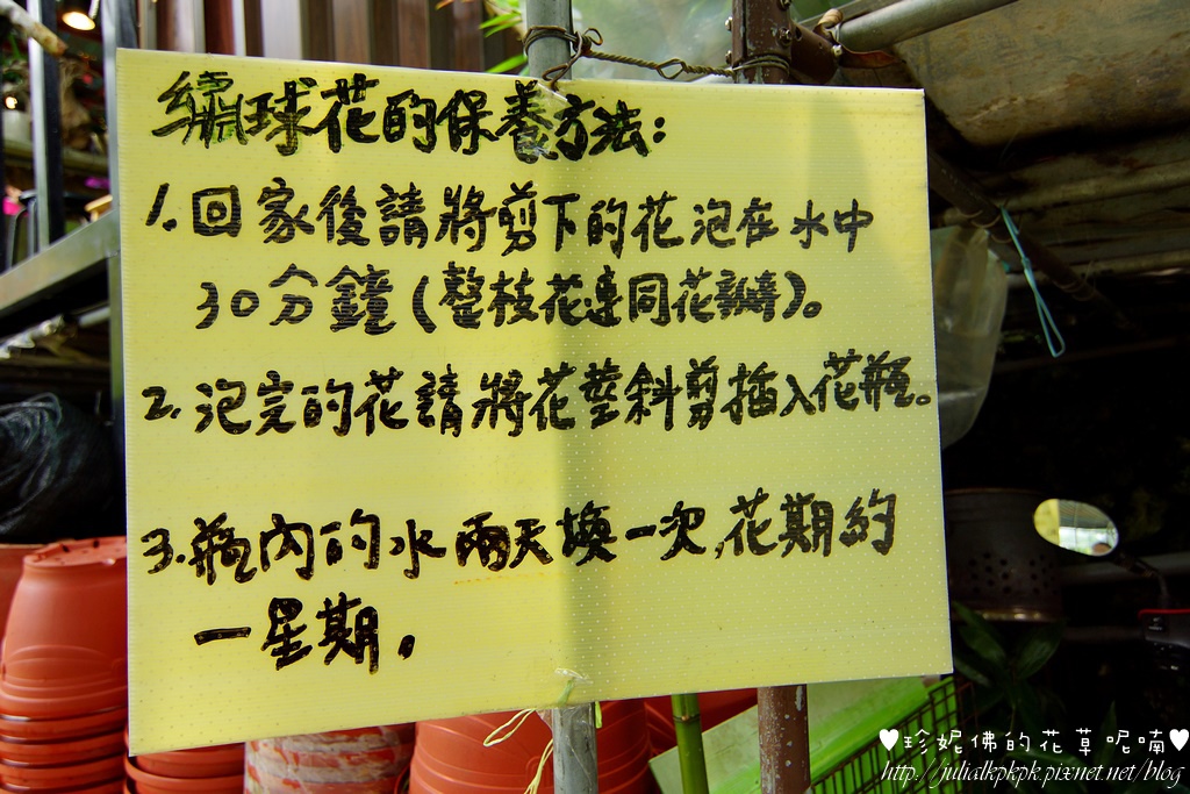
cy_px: 397
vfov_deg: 53.1
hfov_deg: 73.7
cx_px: 595
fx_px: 793
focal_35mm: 24
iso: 100
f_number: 4
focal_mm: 16
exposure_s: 1/100
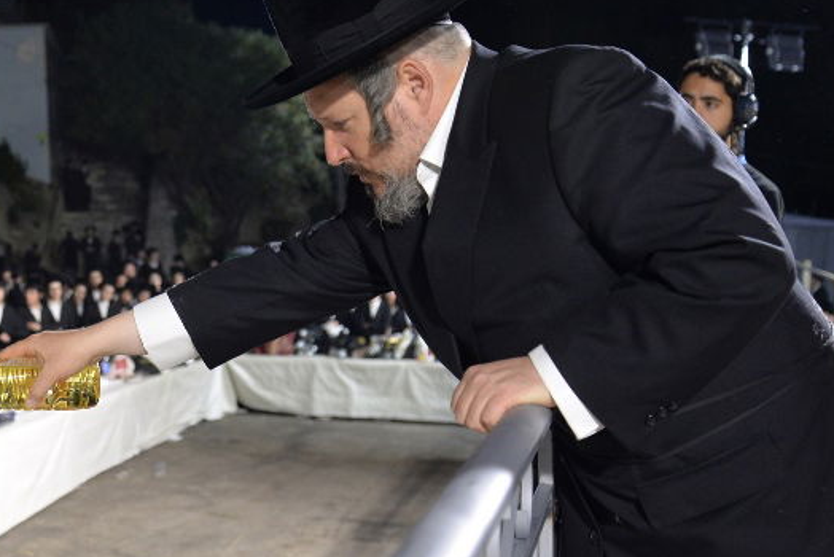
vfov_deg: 23.4
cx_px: 237
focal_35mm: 58
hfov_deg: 33.9
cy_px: 288
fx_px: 1344
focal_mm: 38
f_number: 4.2
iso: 1600
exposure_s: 1/125
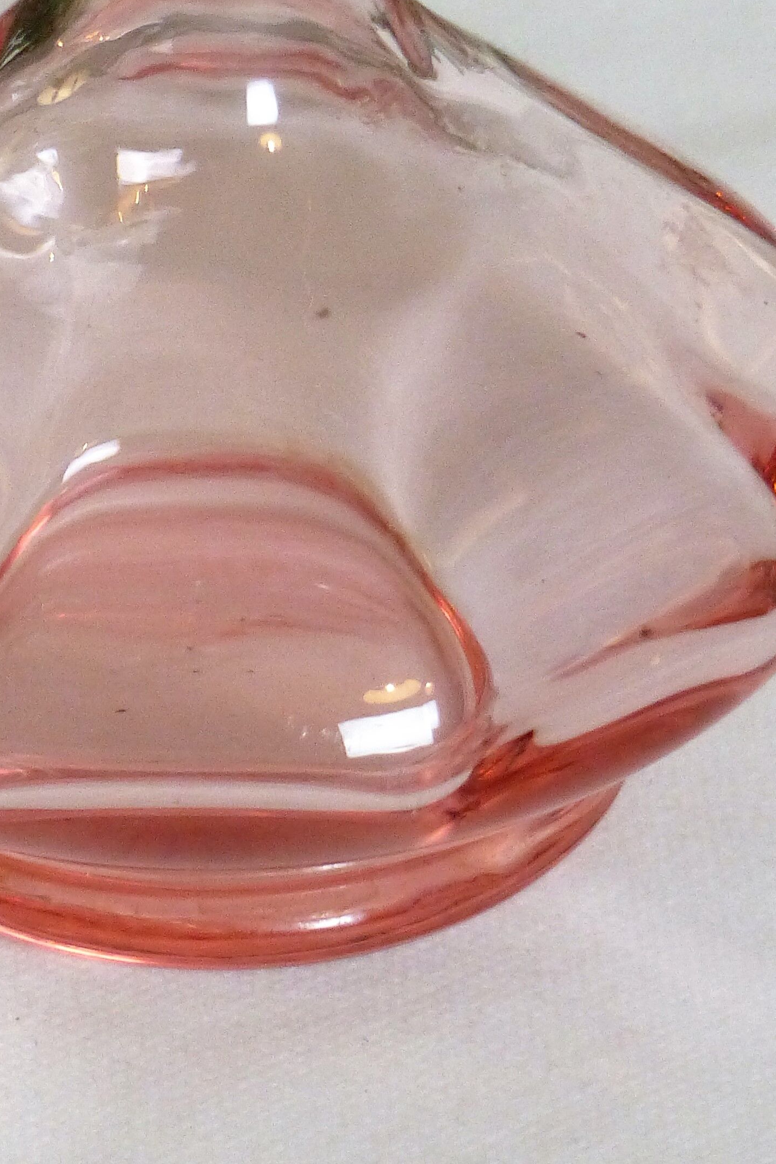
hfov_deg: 2.6
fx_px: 16906
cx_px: 169
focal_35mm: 523
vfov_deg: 3.9
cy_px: 224
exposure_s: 1/80
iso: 400
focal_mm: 44
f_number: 2.8
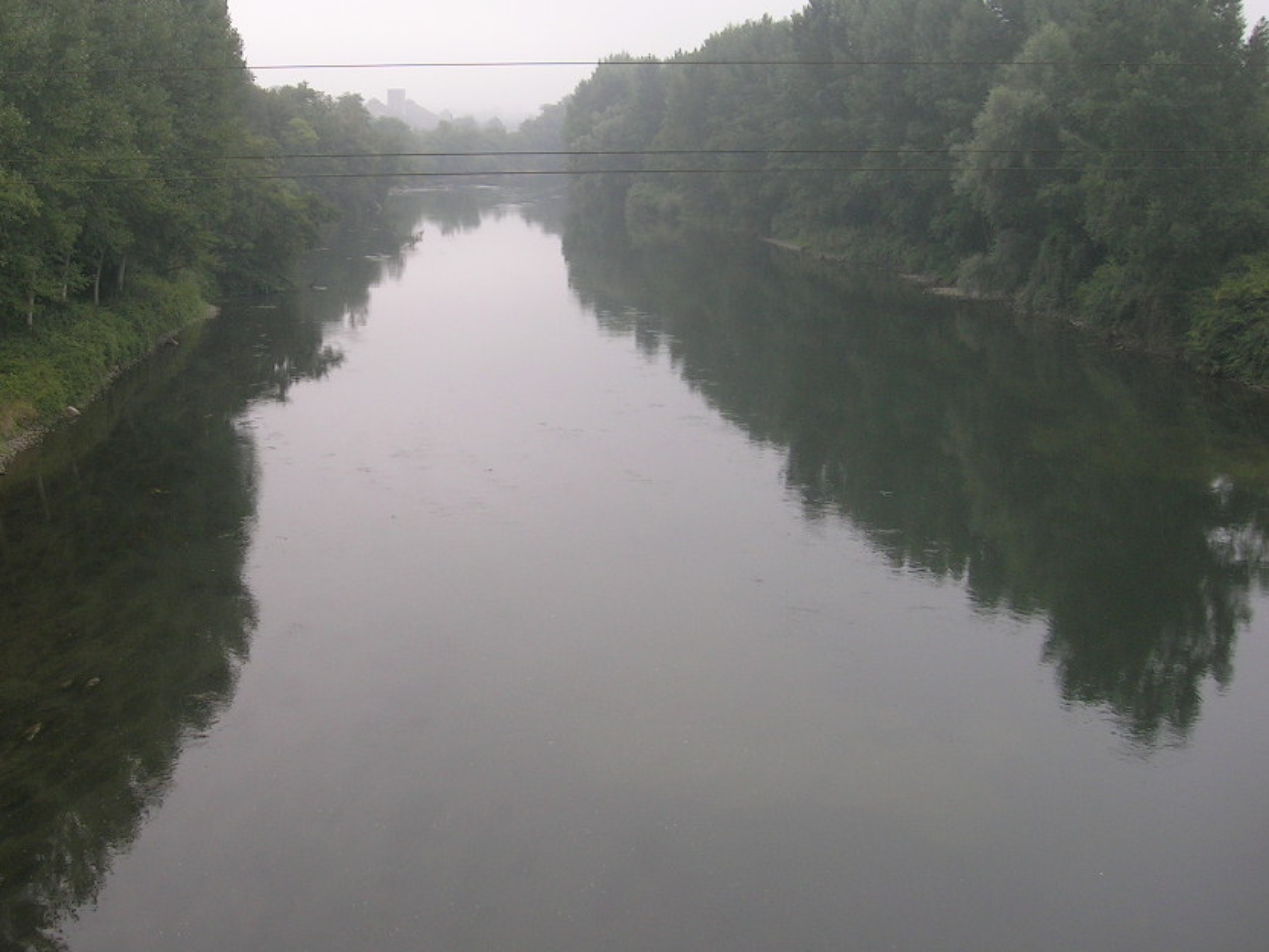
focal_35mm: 43
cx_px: 495
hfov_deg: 43.6
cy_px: 404
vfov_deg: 33.5
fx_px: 1577
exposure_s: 1/169
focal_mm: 5.4
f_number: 4.8
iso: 50
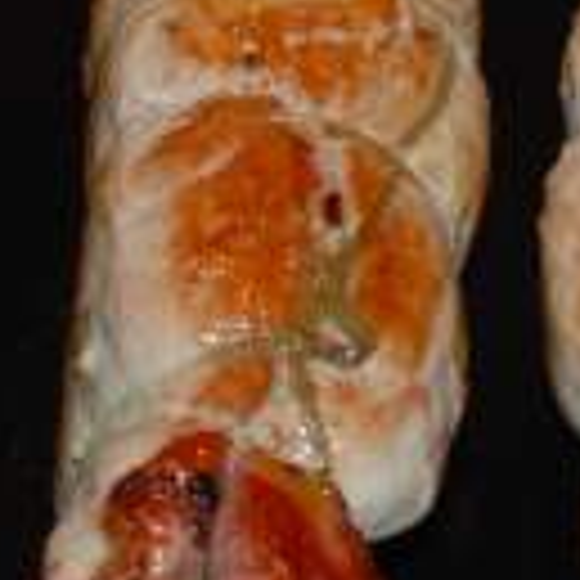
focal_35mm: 206
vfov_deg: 8.5
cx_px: 558
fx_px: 3905
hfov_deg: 8.5
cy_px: 297
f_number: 4
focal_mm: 26
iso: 400
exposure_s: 1/60
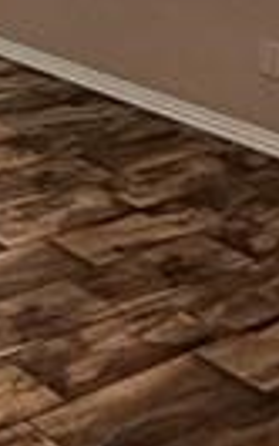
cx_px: -467
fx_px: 1047
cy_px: -114
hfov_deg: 11.4
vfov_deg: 22.0
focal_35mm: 86
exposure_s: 1/120
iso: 320
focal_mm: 2.22
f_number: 2.2
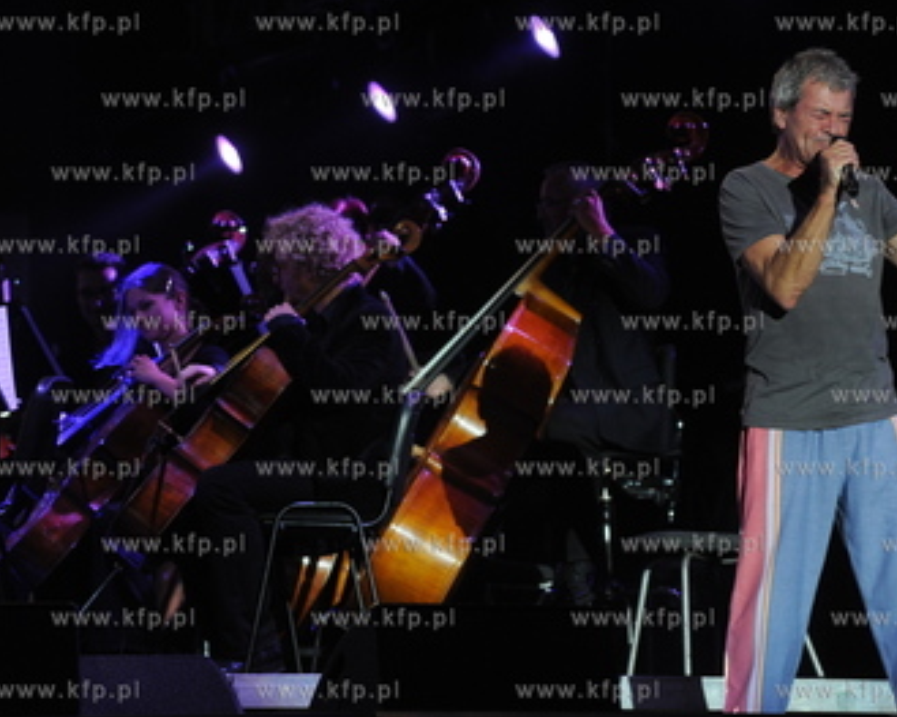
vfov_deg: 7.3
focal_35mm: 211
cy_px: 357
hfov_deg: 9.2
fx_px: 5600
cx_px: 529
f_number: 5
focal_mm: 185
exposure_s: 1/125
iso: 1600
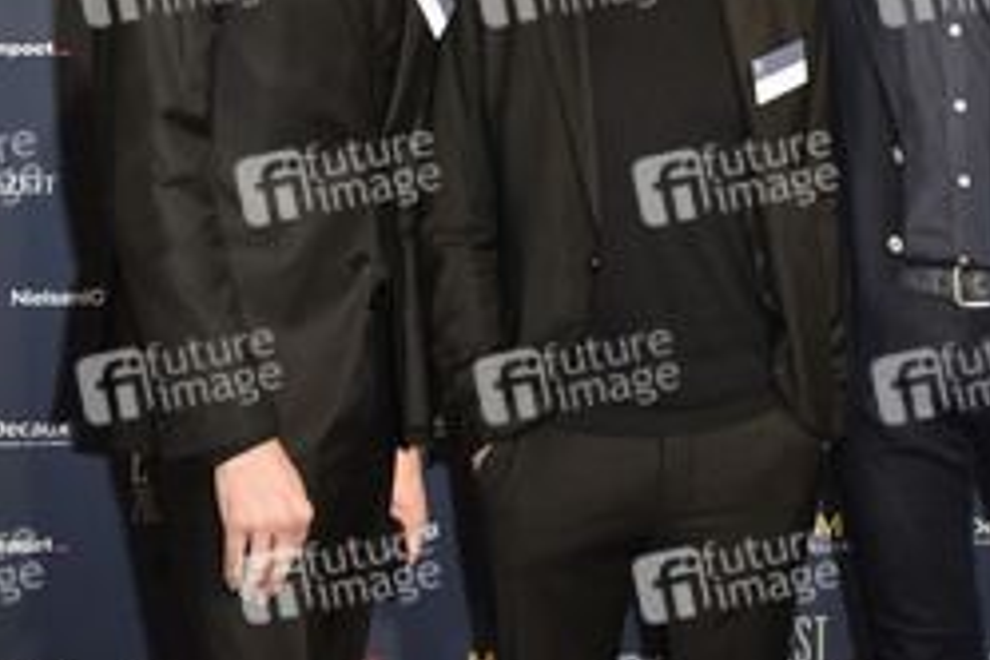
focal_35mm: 87
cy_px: 80
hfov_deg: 23.3
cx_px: 630
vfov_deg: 15.5
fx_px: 2392
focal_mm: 48
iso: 1250
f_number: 7.1
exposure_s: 1/200
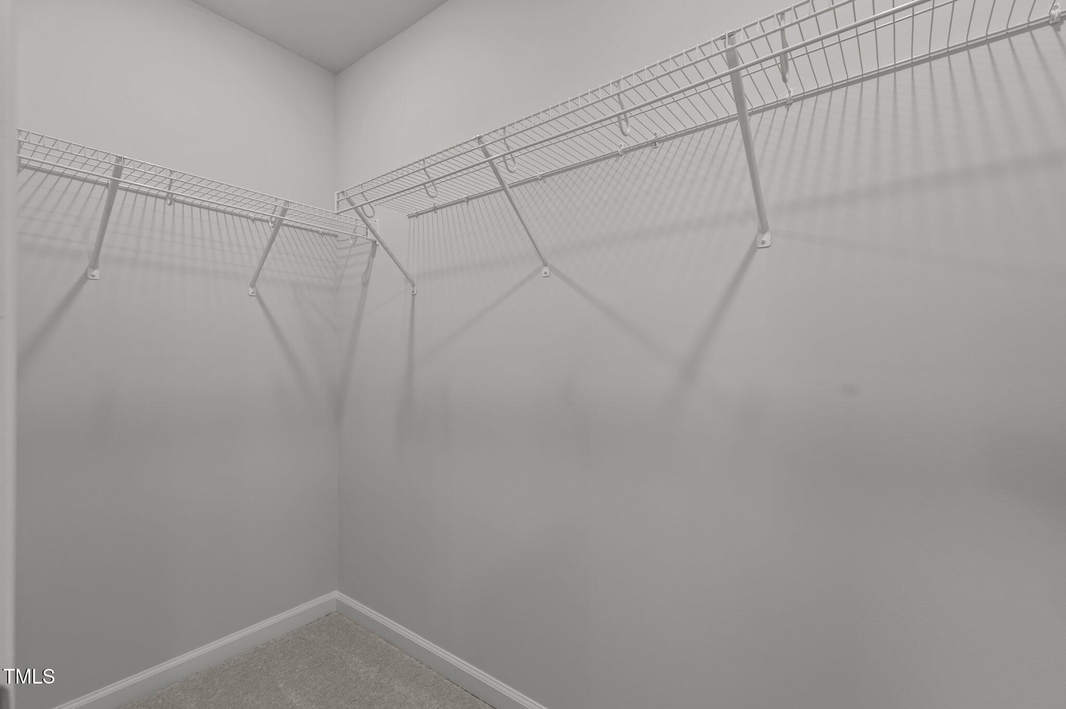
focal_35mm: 15
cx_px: 533
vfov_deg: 77.2
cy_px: 354
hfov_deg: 100.4
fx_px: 444
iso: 400
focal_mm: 15
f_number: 7.1
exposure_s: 1/13
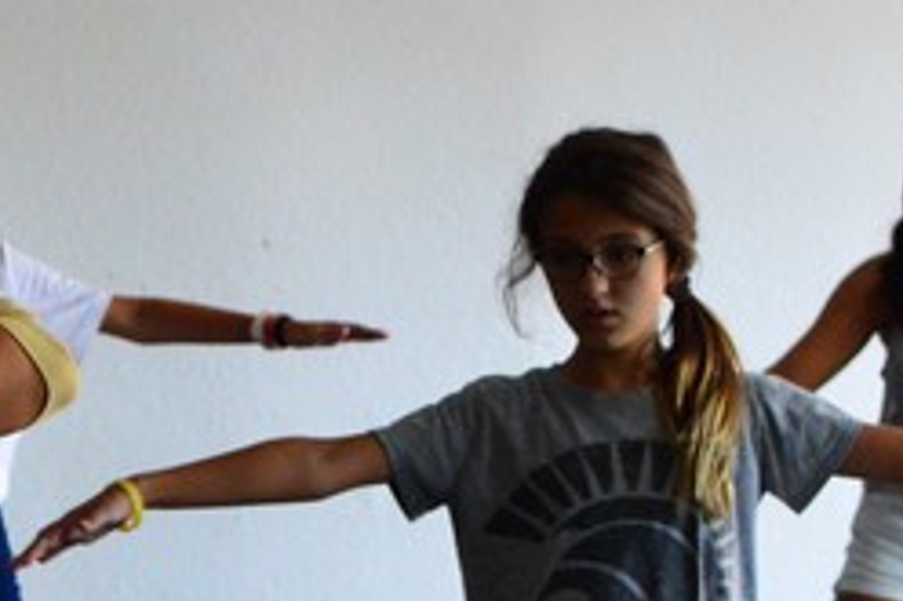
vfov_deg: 6.3
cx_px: -528
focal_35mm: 217
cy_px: 417
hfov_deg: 9.2
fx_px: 5441
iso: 1600
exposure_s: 1/250
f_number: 3.2
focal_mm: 35
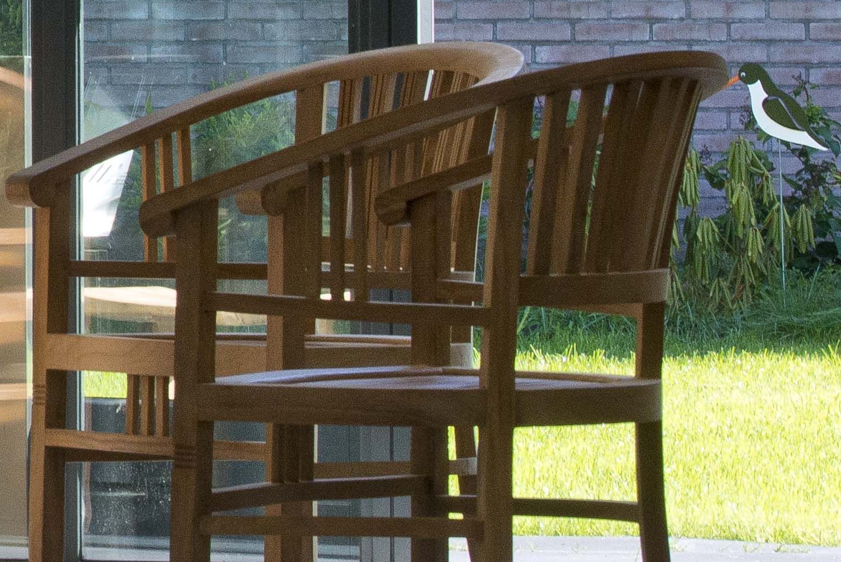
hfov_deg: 5.7
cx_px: -1207
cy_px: -367
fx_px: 8155
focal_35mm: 349
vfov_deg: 3.9
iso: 800
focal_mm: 70
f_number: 11
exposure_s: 1/200
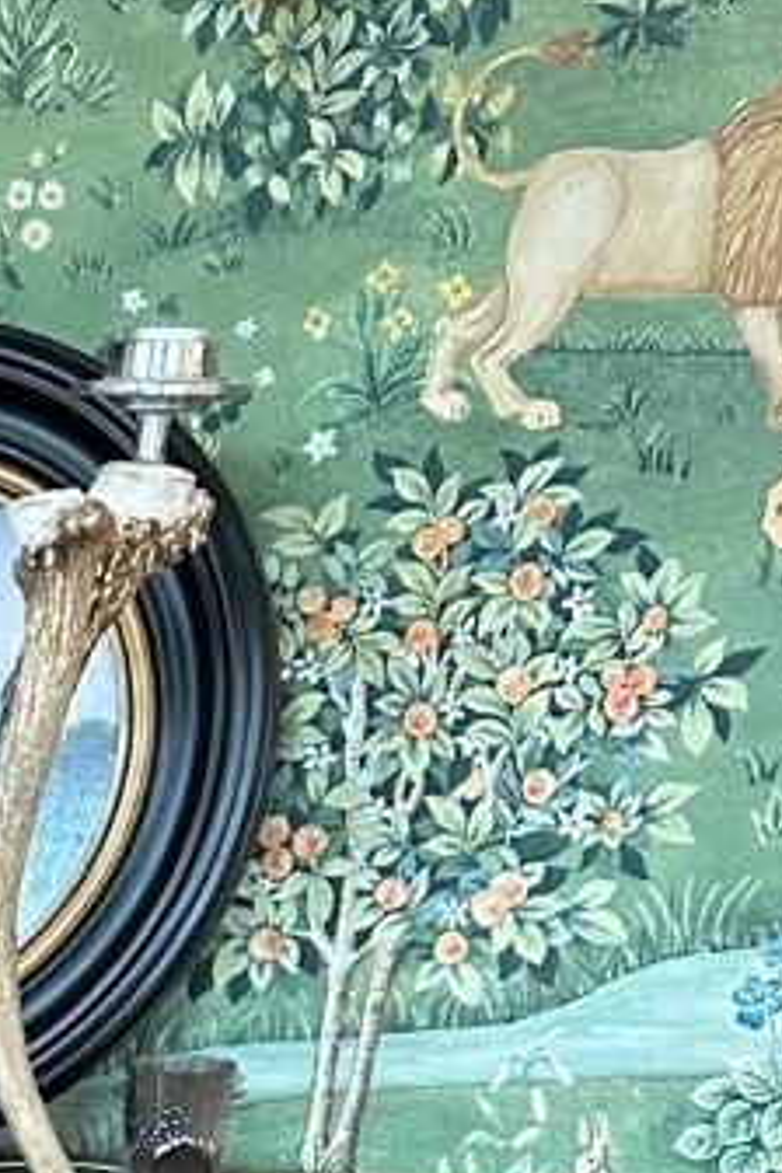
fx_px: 3486
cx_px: -939
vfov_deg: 16.0
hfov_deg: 11.2
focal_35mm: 107
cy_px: 2164
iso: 320
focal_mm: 6.86
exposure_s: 1/50
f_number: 1.78
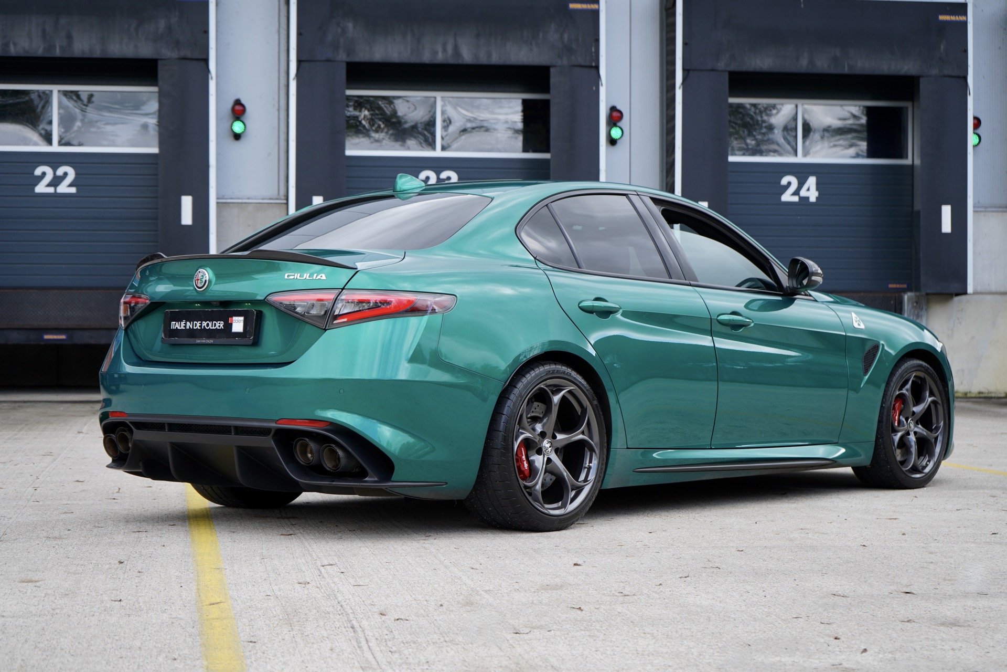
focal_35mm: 69
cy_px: 336
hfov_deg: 29.2
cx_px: 504
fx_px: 1930
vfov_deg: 19.7
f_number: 5.6
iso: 160
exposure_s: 1/160
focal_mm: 69
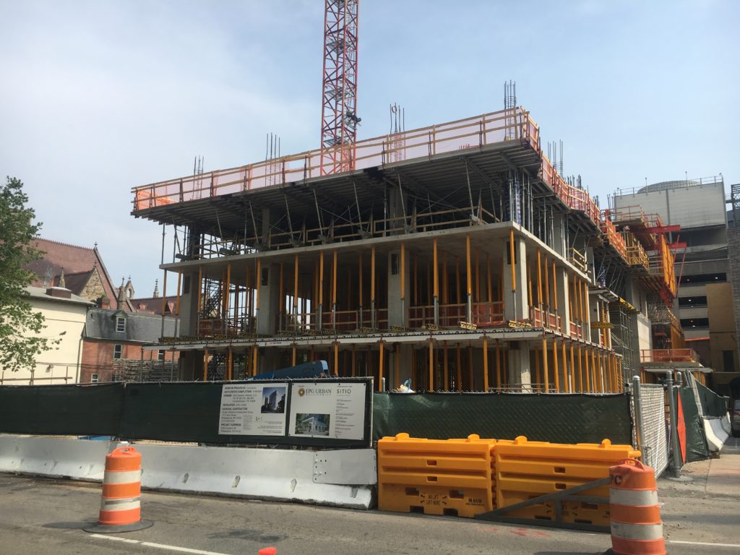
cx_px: 370
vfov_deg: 48.2
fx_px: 620
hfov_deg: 61.7
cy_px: 278
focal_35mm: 29
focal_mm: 4.15
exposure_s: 1/1748
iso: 25
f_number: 2.2
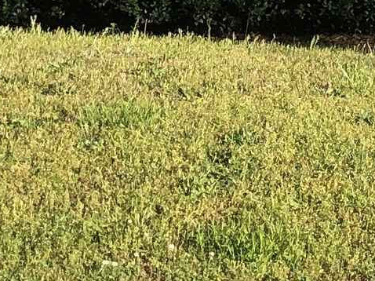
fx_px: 1949
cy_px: -308
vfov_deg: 7.8
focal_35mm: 180
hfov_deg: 10.5
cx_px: 630
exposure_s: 1/941
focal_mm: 3.99
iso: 20
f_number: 1.8
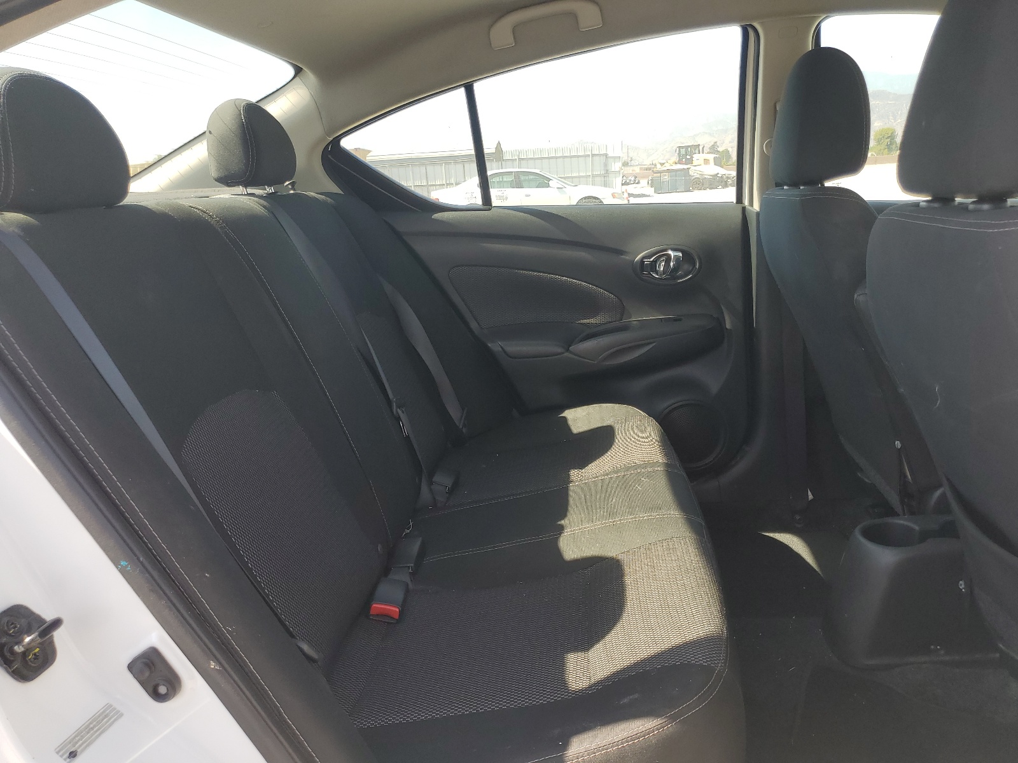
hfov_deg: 67.3
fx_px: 765
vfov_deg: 53.1
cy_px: 382
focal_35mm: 26
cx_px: 509
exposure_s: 1/500
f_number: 1.5
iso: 50
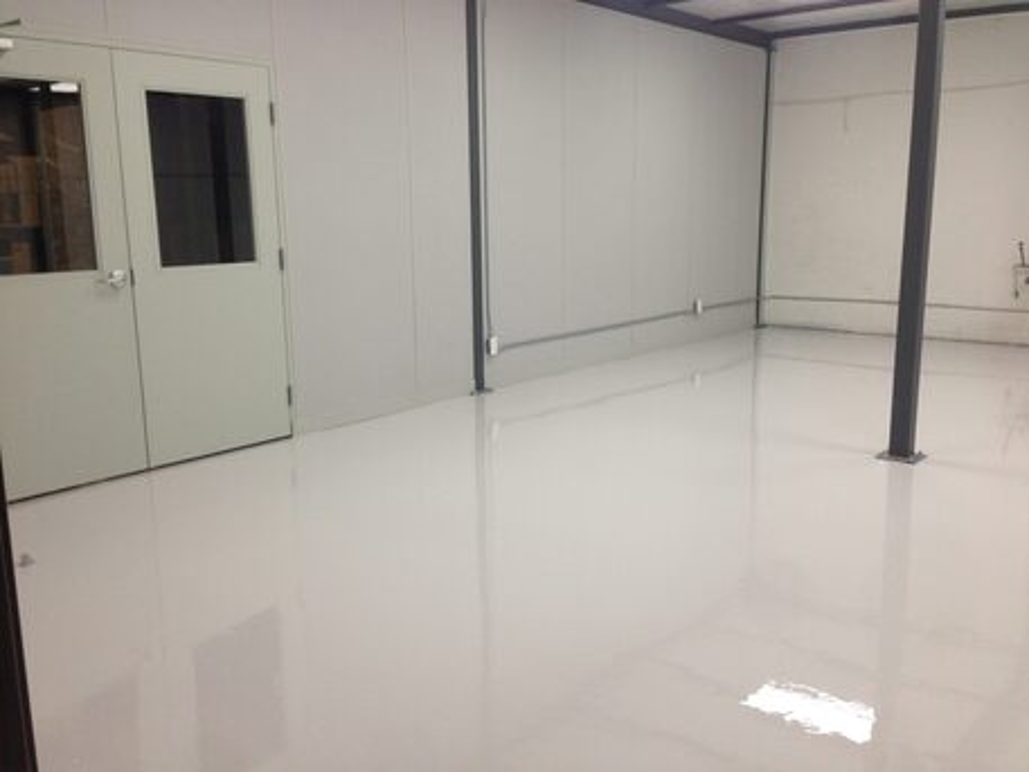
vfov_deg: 43.0
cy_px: 386
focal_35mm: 33
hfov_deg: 55.3
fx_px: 981
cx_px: 514
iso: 64
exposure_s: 1/60
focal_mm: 4.12
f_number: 2.4
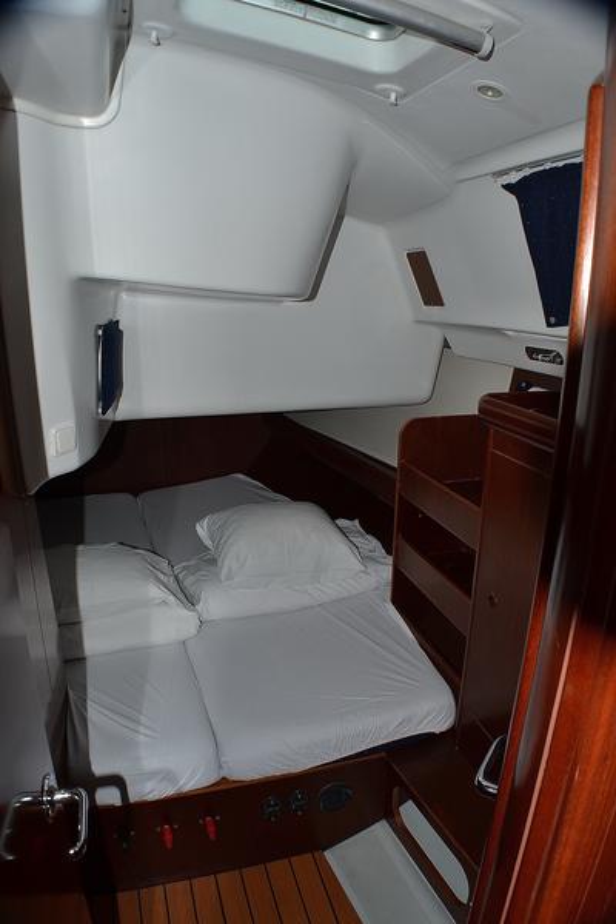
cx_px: 308
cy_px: 462
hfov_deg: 43.6
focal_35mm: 30
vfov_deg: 61.9
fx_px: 770
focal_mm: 20
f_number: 8
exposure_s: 1/60
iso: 100
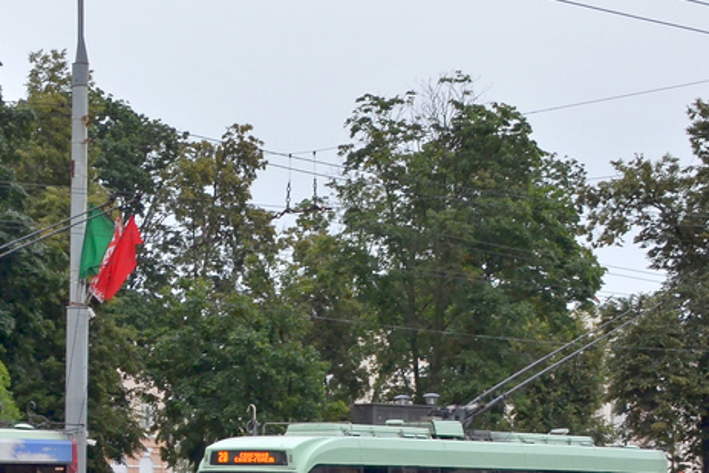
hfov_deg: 19.3
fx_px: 1990
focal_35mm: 101
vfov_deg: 13.5
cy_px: 310
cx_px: -78
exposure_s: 1/320
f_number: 7.1
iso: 400
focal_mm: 26
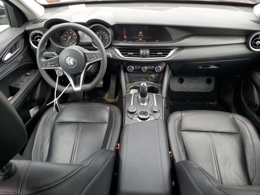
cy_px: 98
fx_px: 195
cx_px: 130
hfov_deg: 67.3
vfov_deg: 53.1
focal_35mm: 26
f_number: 1.5
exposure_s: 1/139
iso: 50
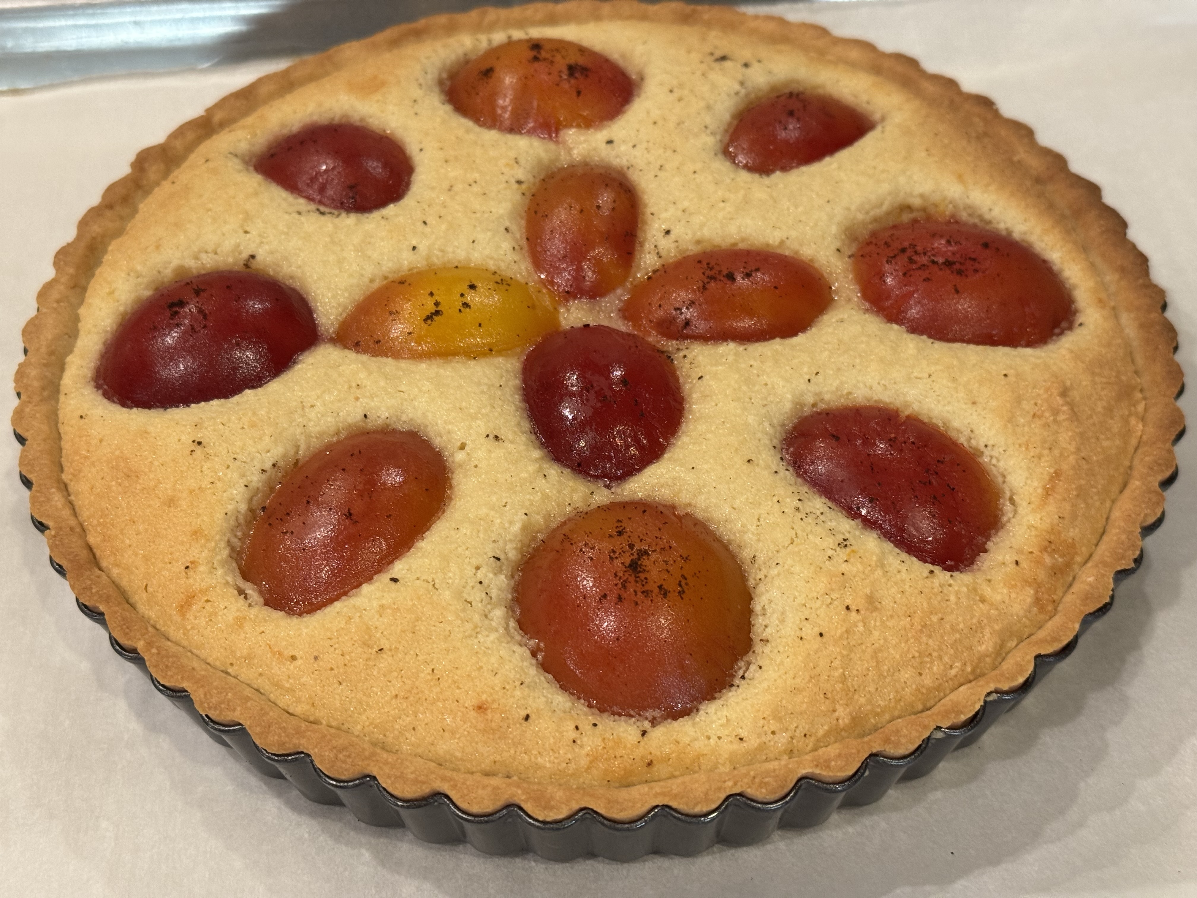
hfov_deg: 39.7
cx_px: 598
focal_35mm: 48
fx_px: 1660
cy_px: 449
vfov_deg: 30.3
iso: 200
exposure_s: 1/60
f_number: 1.78
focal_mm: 6.76
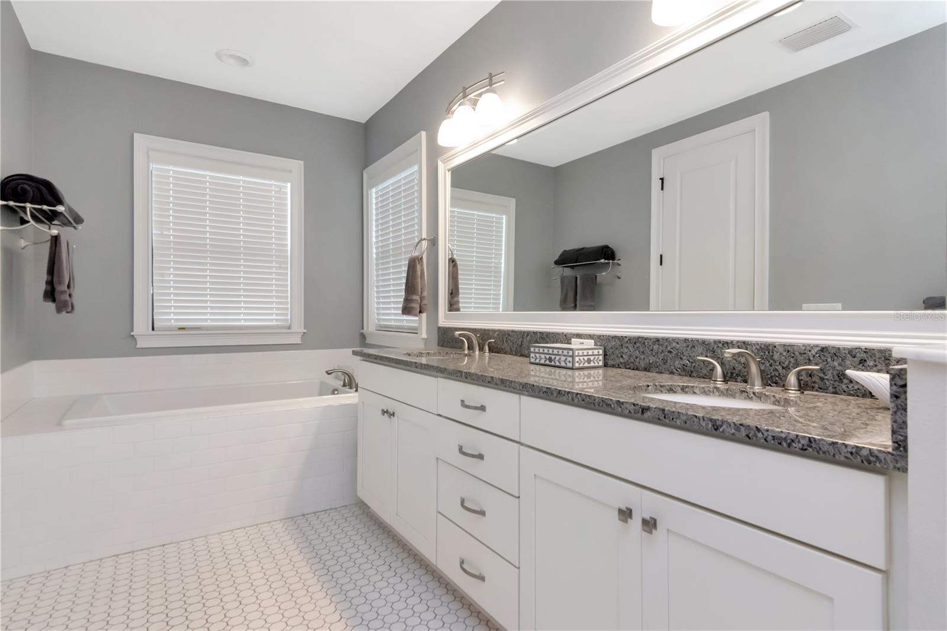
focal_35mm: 20
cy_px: 316
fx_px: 513
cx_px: 474
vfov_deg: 63.2
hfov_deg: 85.4
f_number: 9
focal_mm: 13
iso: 1250
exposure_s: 1/60
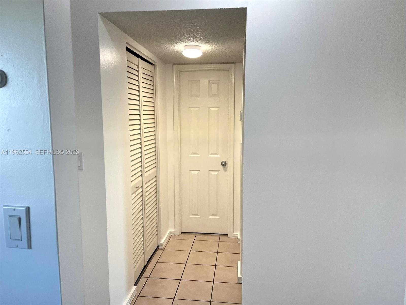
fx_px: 305
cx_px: 203
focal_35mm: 26
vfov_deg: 53.1
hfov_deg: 67.3
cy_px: 152
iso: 64
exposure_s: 1/120
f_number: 1.5
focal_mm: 5.7
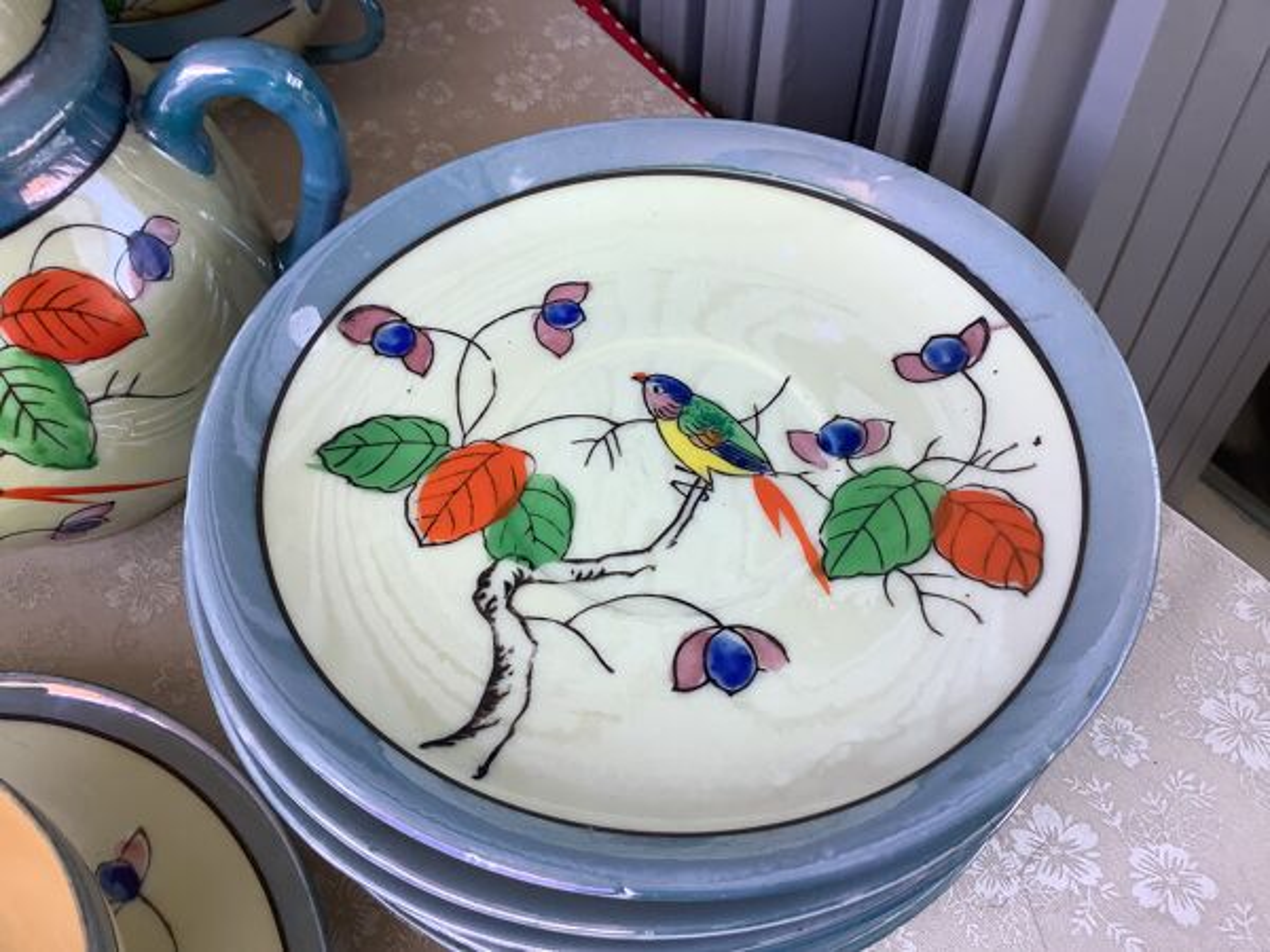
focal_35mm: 31
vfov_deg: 45.4
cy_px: 476
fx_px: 1137
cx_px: 635
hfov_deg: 58.4
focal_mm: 3.3
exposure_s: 1/50
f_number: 2.4
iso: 50
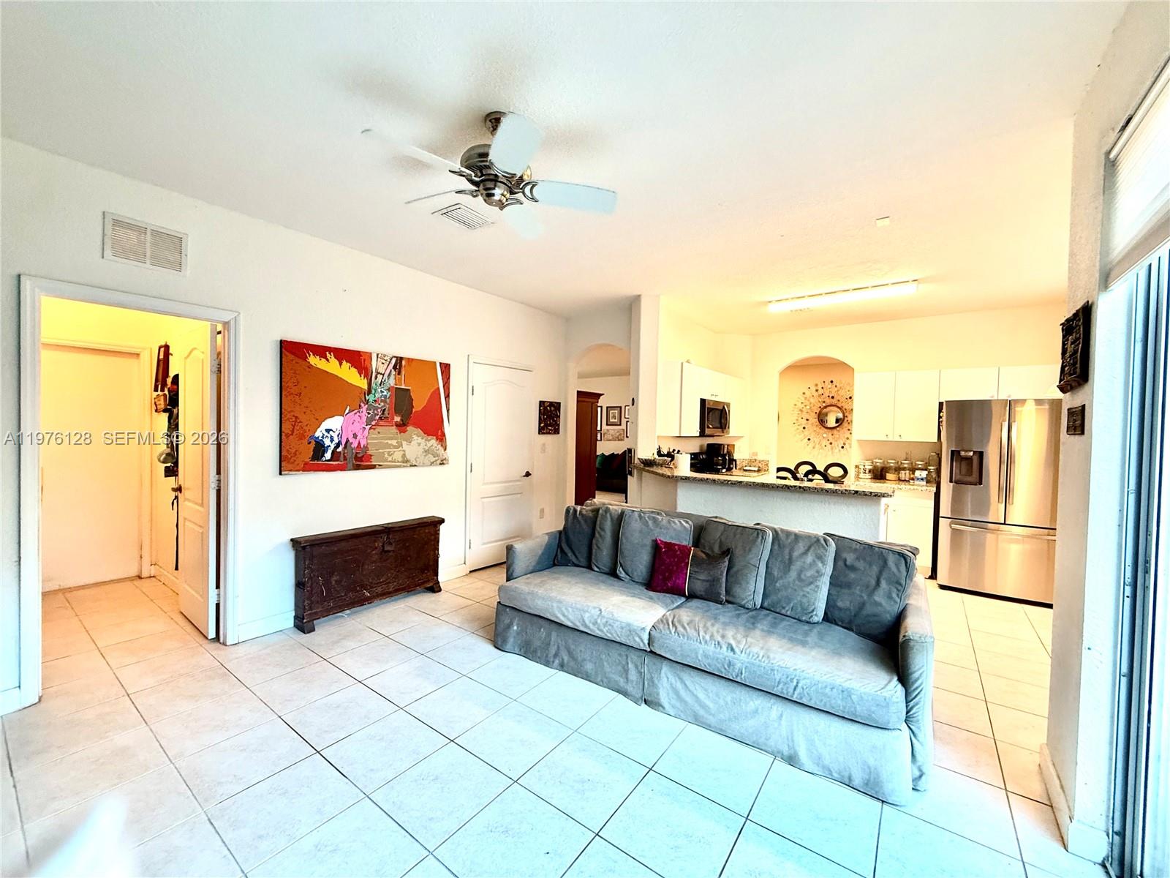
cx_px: 585
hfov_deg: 102.1
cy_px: 439
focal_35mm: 14
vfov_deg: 85.7
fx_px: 473
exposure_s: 1/60
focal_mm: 2.22
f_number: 2.2
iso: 250
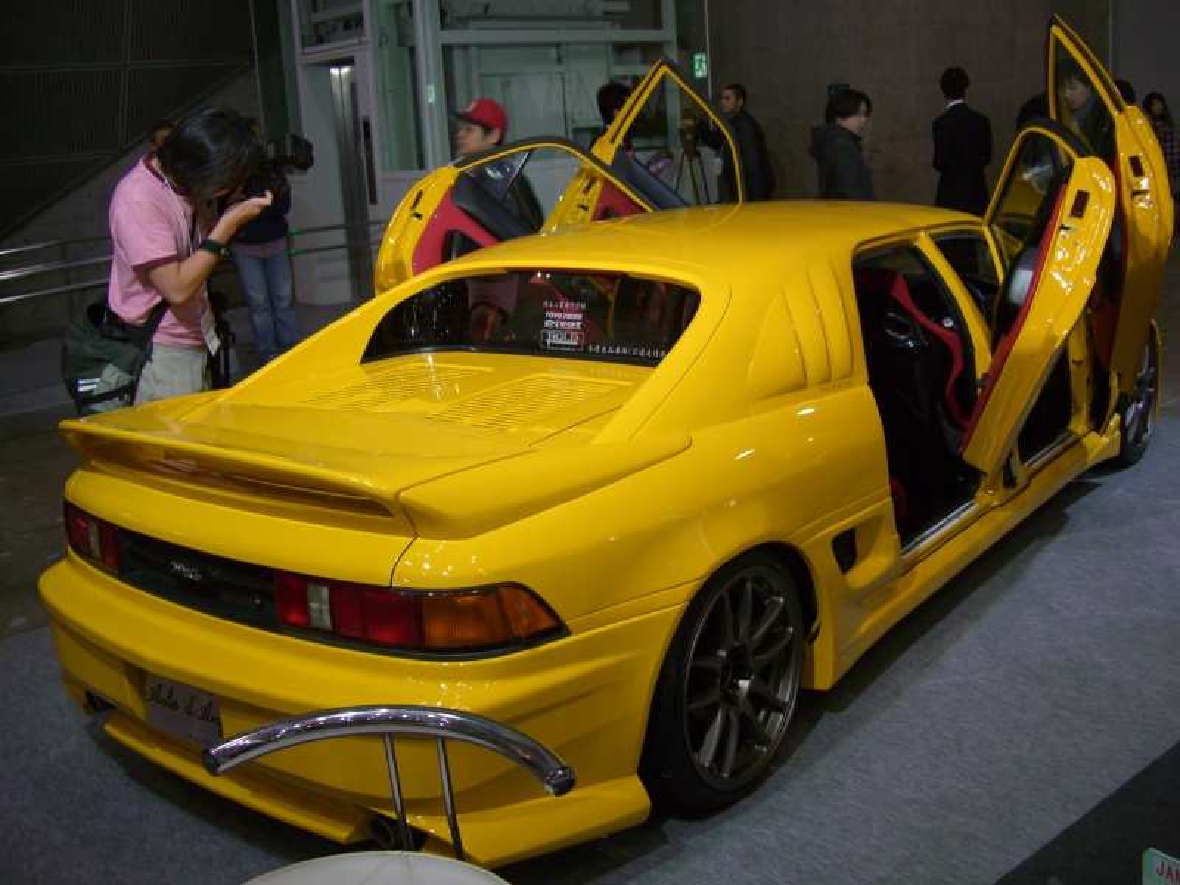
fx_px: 1295
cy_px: 442
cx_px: 590
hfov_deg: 49.0
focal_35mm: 38
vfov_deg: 37.7
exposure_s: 1/60
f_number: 2.8
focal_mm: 7.9
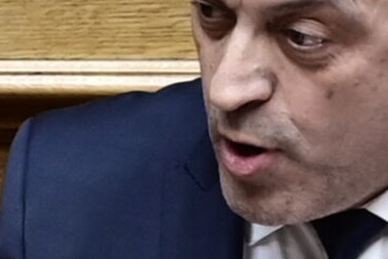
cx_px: 450
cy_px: 509
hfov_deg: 1.2
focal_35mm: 1699
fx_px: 18302
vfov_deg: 0.8
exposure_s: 1/200
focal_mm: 160
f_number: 2.8
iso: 640
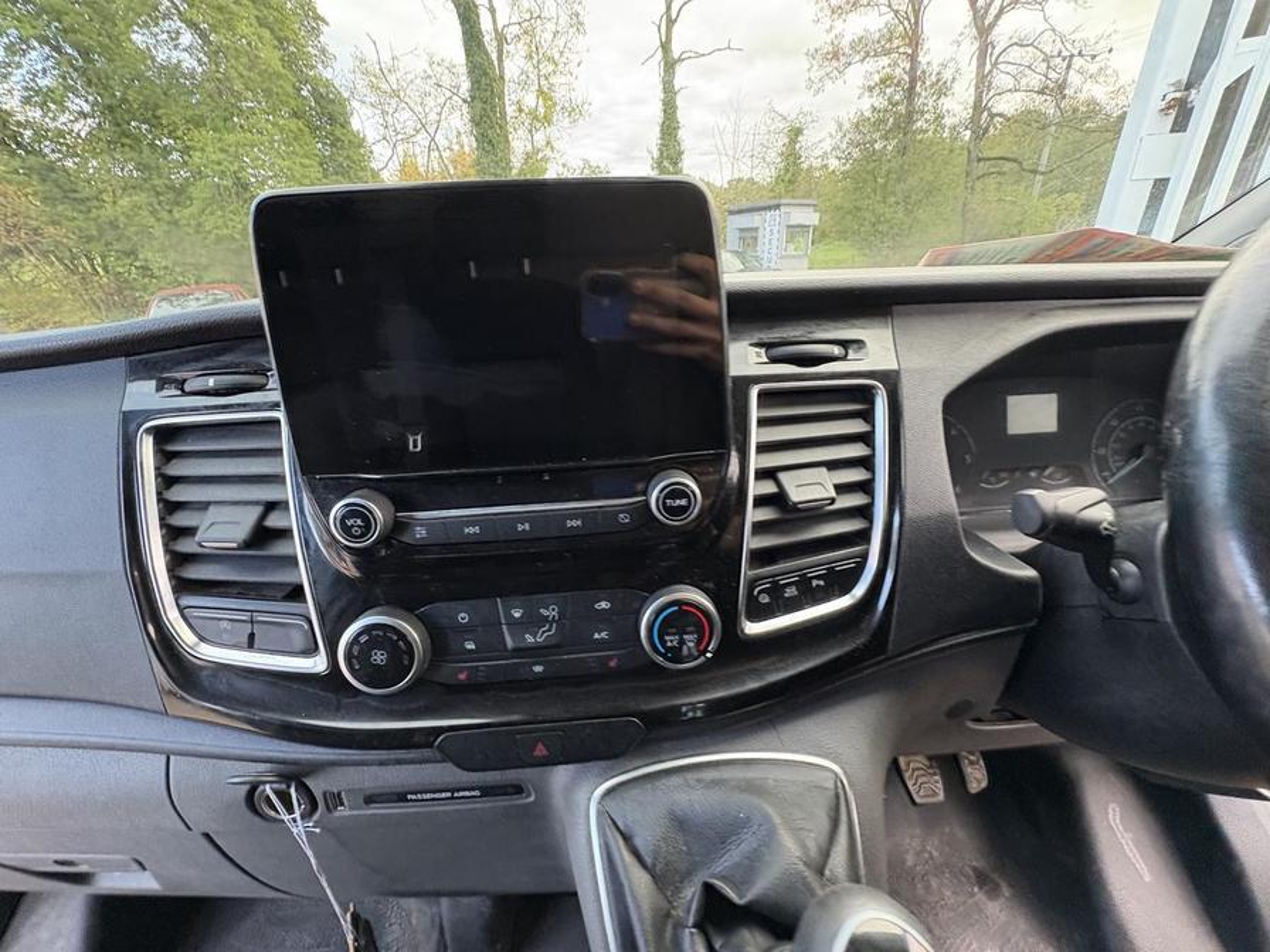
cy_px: 476
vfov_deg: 85.7
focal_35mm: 14
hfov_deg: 102.1
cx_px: 635
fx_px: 514
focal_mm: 2.22
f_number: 2.2
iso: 400
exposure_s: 1/60
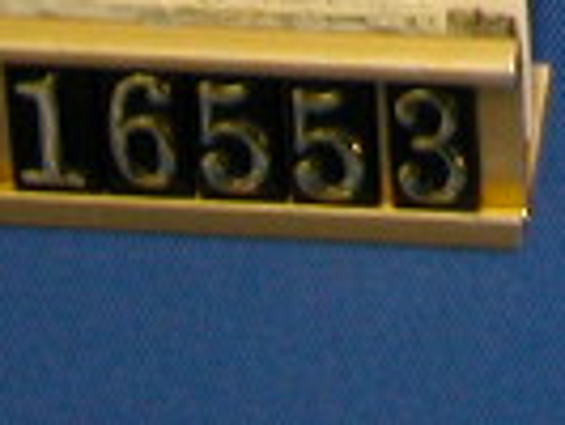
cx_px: 1419
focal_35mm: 215
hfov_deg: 8.3
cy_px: -824
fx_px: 3512
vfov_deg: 6.4
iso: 100
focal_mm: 7.1
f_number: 2.8
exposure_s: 1/8.4
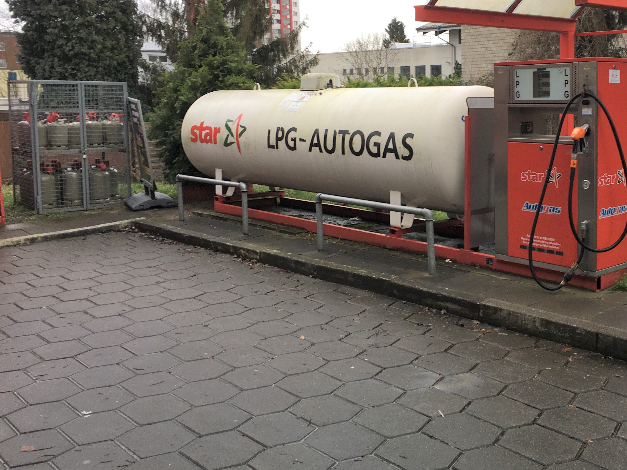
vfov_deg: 35.0
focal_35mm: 41
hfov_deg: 44.8
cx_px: 440
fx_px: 743
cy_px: 181
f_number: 2.2
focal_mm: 4.15
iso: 32
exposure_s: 1/100
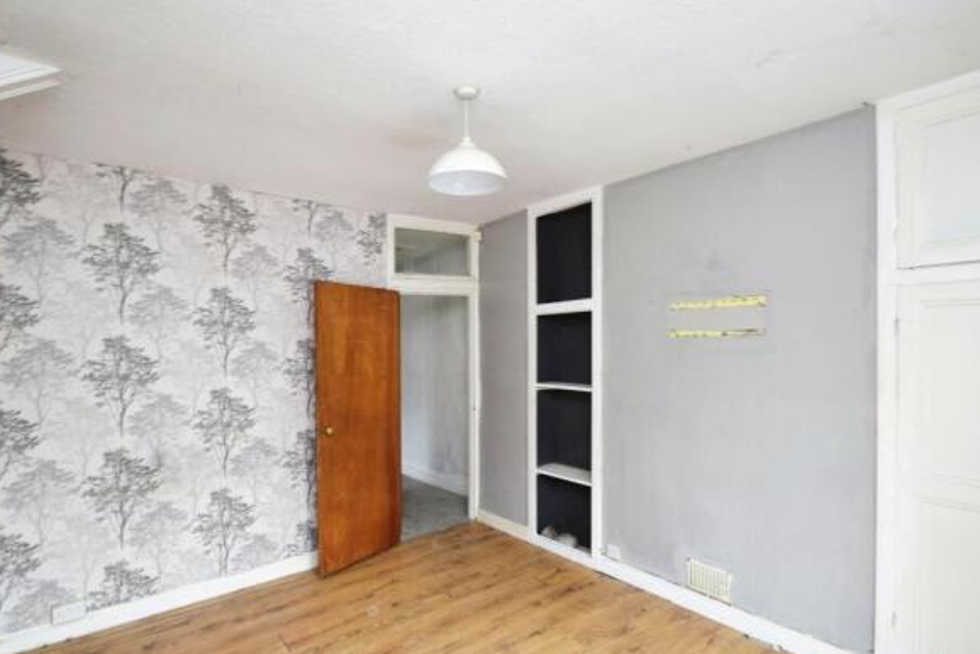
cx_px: 486
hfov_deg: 93.2
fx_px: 463
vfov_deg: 70.5
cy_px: 345
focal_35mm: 17
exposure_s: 1/6
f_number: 7.1
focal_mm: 10
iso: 200
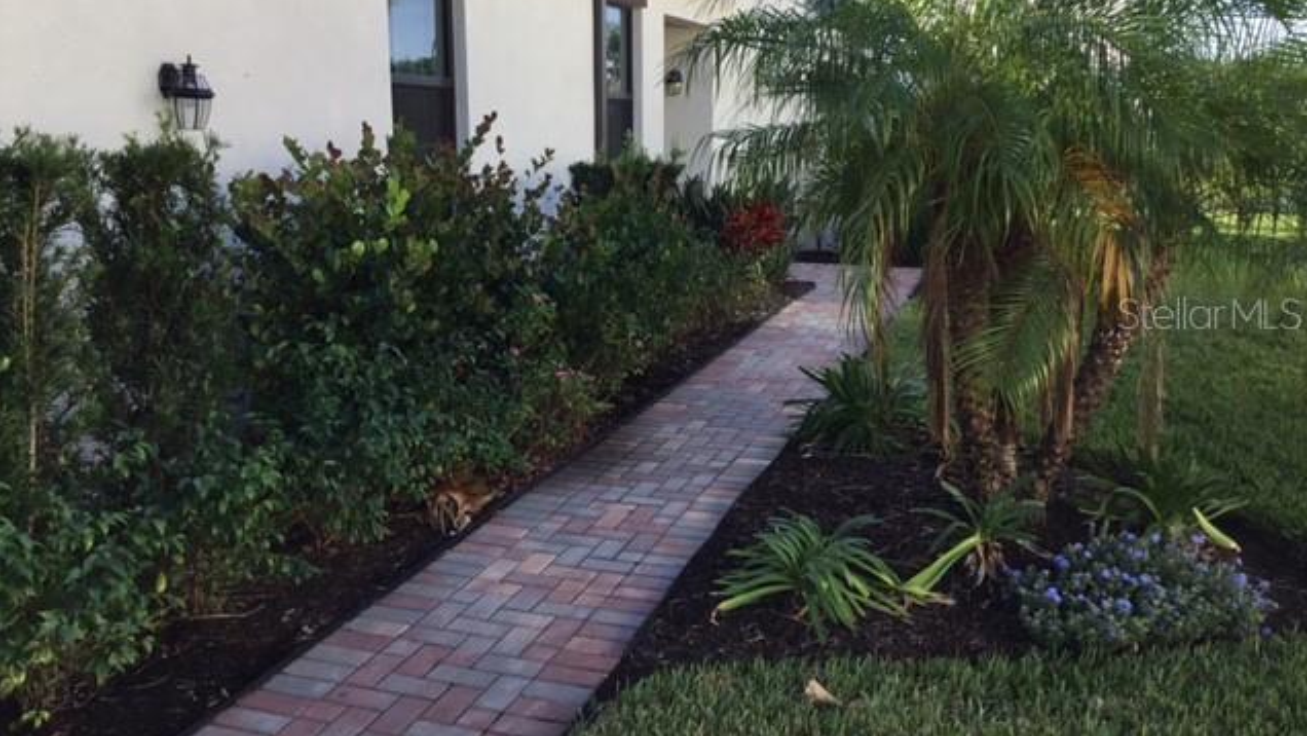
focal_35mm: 34
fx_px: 1179
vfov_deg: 34.6
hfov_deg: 58.0
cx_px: 654
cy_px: 312
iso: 25
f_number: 2.4
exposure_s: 1/313
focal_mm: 3.3
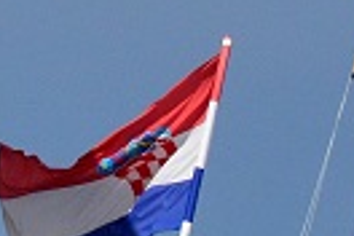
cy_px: 746
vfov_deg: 1.7
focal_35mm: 793
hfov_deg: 2.6
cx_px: 1035
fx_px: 7797
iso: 900
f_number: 5.6
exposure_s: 1/8000
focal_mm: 70
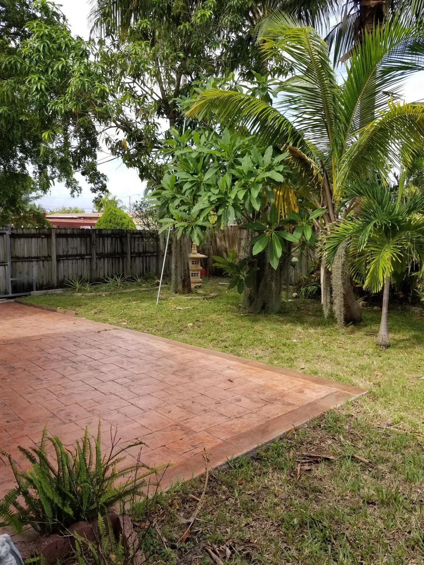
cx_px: 212
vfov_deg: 67.3
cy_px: 282
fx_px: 425
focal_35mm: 26
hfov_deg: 53.1
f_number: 1.7
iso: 50
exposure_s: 1/828
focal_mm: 4.25
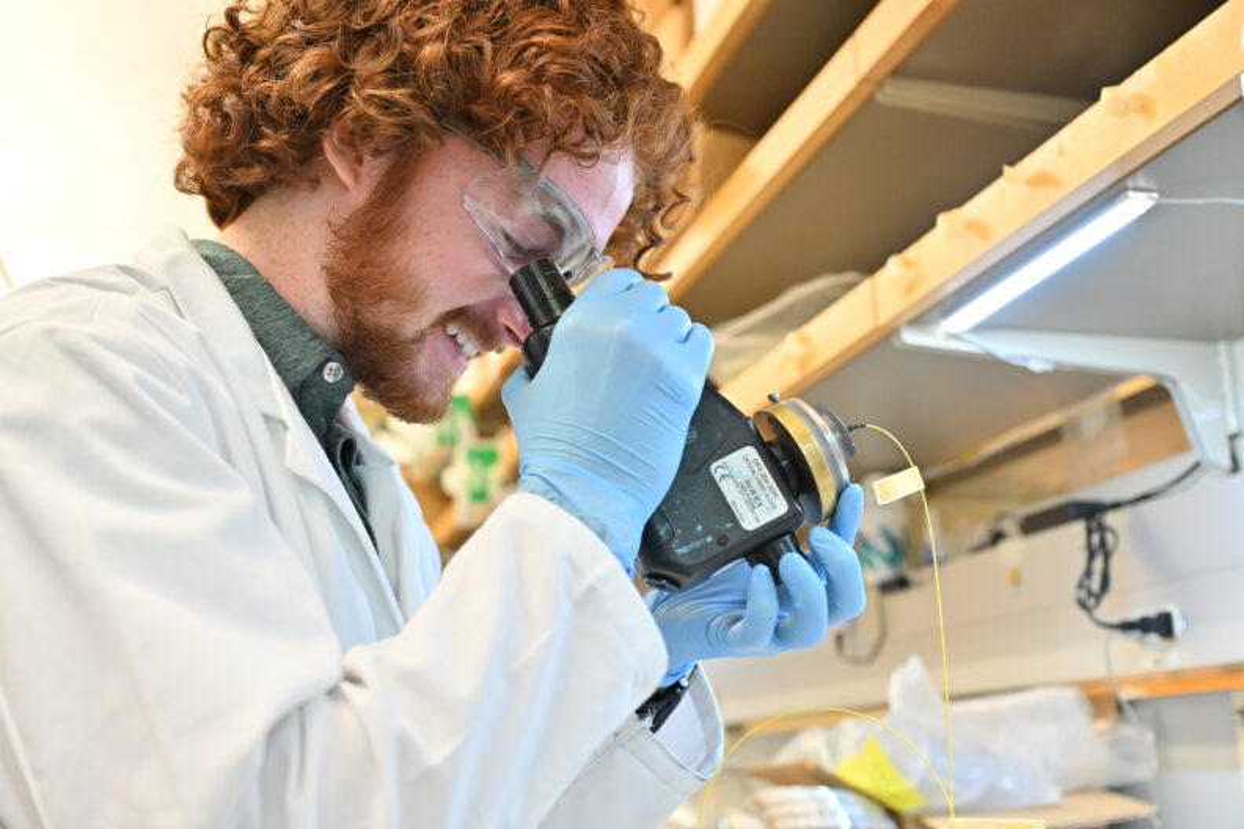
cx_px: 622
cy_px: 414
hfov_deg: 48.5
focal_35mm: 40
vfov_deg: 33.4
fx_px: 1382
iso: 1600
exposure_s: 1/125
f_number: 4
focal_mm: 40
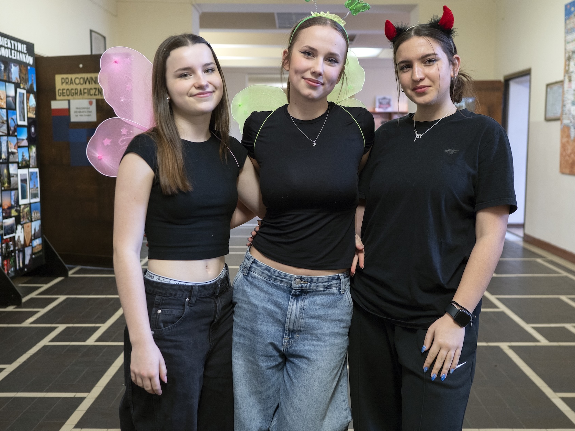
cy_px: 213
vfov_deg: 36.8
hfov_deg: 47.9
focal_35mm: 39
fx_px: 648
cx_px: 301
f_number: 1.8
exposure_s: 1/40
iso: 500
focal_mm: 17
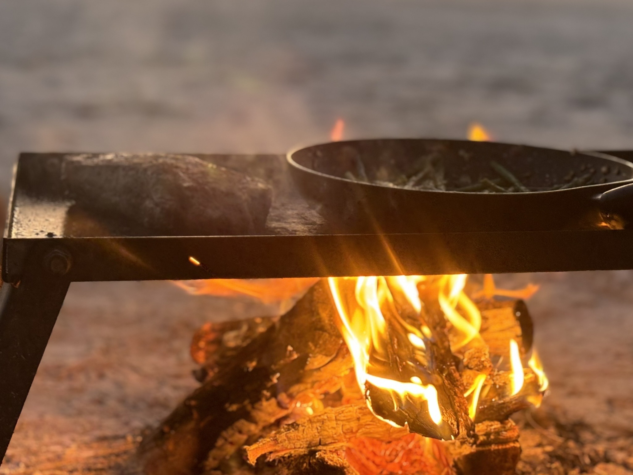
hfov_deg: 36.8
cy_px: 238
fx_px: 951
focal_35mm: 52
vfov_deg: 28.0
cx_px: 316
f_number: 1.6
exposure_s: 1/40
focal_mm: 5.96
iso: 200
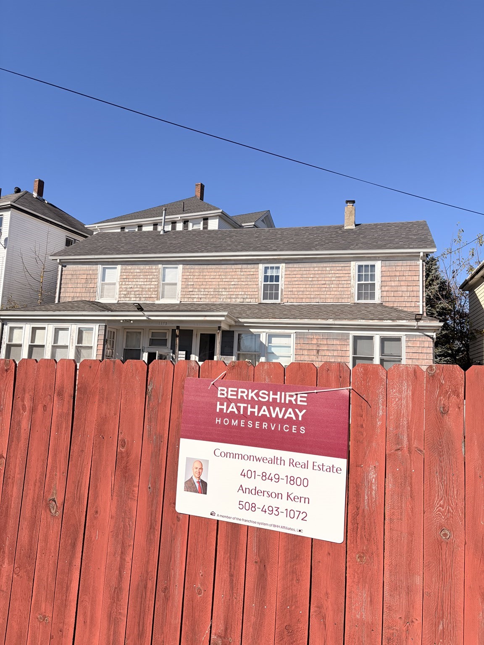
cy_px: 322
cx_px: 242
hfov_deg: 53.1
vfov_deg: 67.3
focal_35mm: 26
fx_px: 485
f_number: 1.6
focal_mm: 5.96
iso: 64
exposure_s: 1/6993
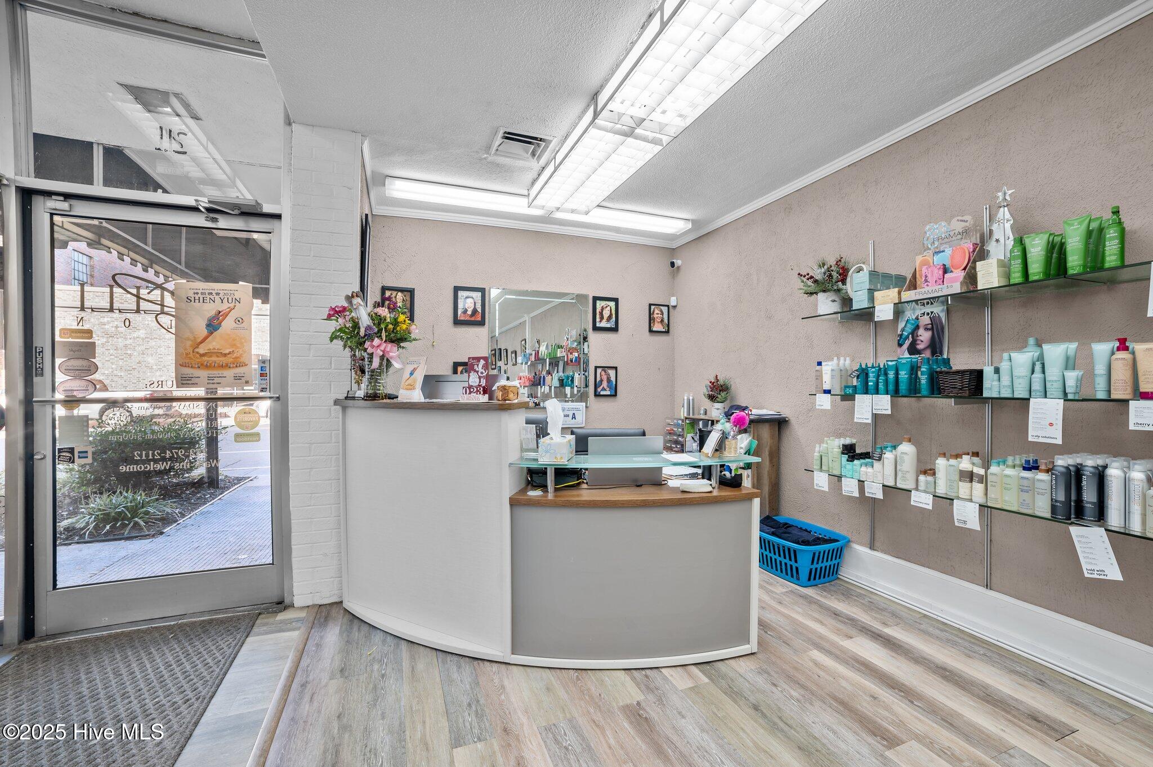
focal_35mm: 14
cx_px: 576
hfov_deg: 104.3
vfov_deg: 81.1
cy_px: 384
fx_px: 448
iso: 250
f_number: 8
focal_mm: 14
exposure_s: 1/6
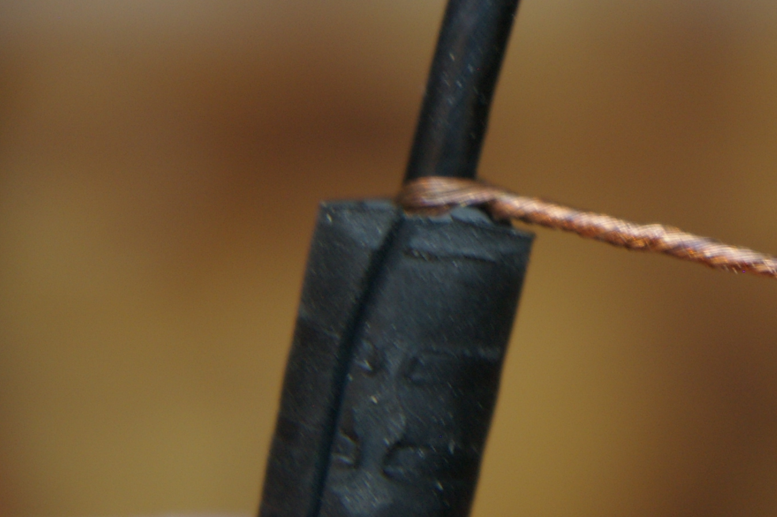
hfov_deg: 11.1
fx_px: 3970
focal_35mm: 184
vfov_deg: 7.4
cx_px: 640
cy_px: 88
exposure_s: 1/45
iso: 400
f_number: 5.6
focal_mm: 55
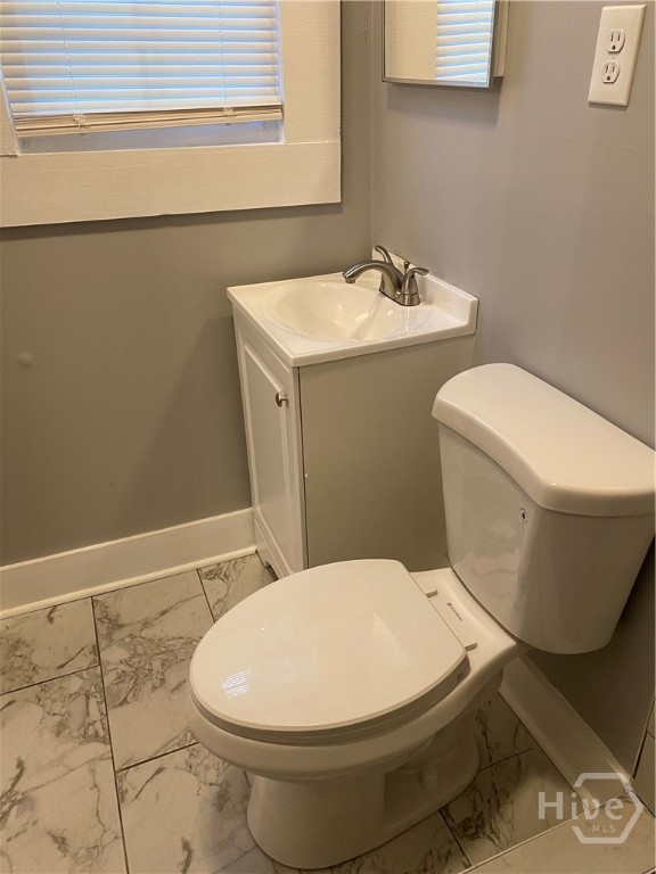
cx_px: 328
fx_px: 657
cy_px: 437
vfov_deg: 67.3
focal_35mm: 26
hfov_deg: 53.1
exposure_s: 1/60
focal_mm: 4.25
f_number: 1.8
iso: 160
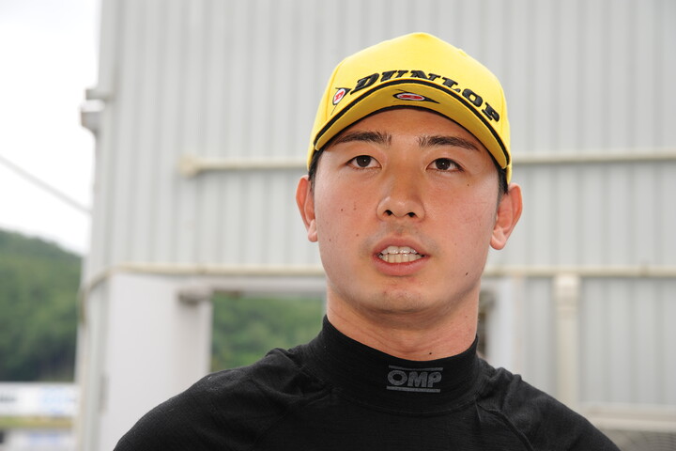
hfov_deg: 27.0
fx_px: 1408
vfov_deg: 18.2
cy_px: 226
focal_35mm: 75
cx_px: 338
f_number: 6.7
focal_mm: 75
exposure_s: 1/180
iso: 200
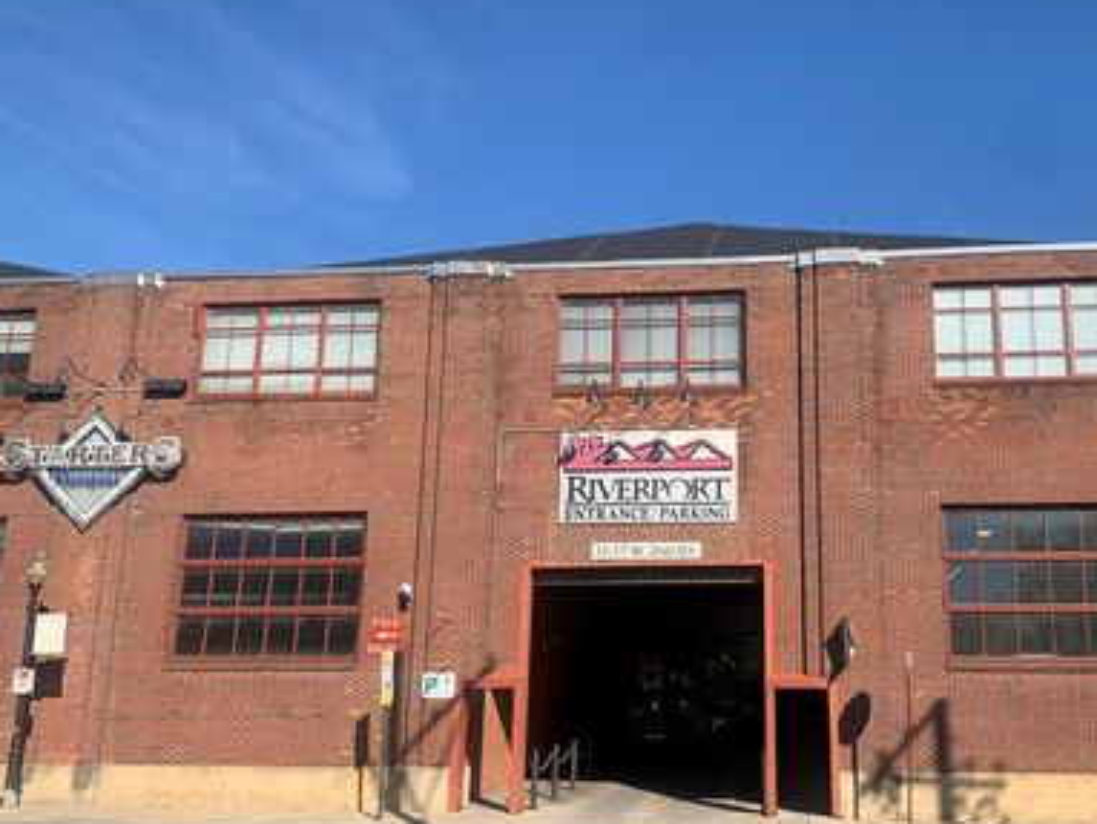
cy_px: 501
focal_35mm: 34
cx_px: 695
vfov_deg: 41.6
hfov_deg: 53.3
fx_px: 1078
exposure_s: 1/1845
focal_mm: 4.25
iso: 25
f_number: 1.8
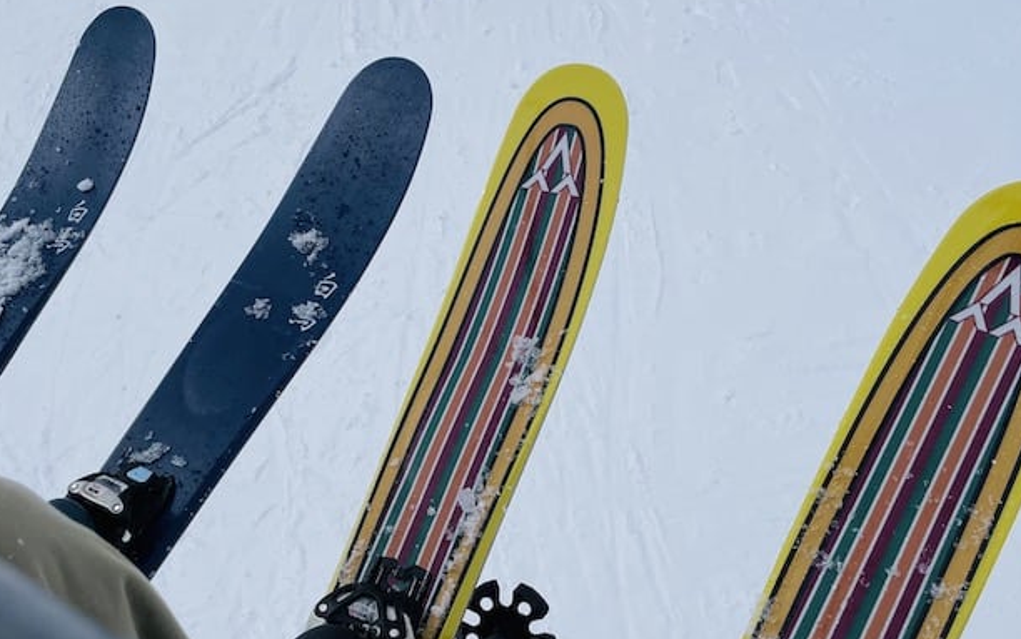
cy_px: 317
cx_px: 469
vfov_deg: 35.4
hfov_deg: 53.9
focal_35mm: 36
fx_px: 1002
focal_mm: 4.2
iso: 32
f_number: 1.6
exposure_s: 1/13333
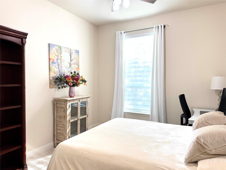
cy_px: 85
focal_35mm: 24
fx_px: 157
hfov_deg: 71.6
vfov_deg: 56.8
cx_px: 113
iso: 160
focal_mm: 6.76
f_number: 1.78
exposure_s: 1/120
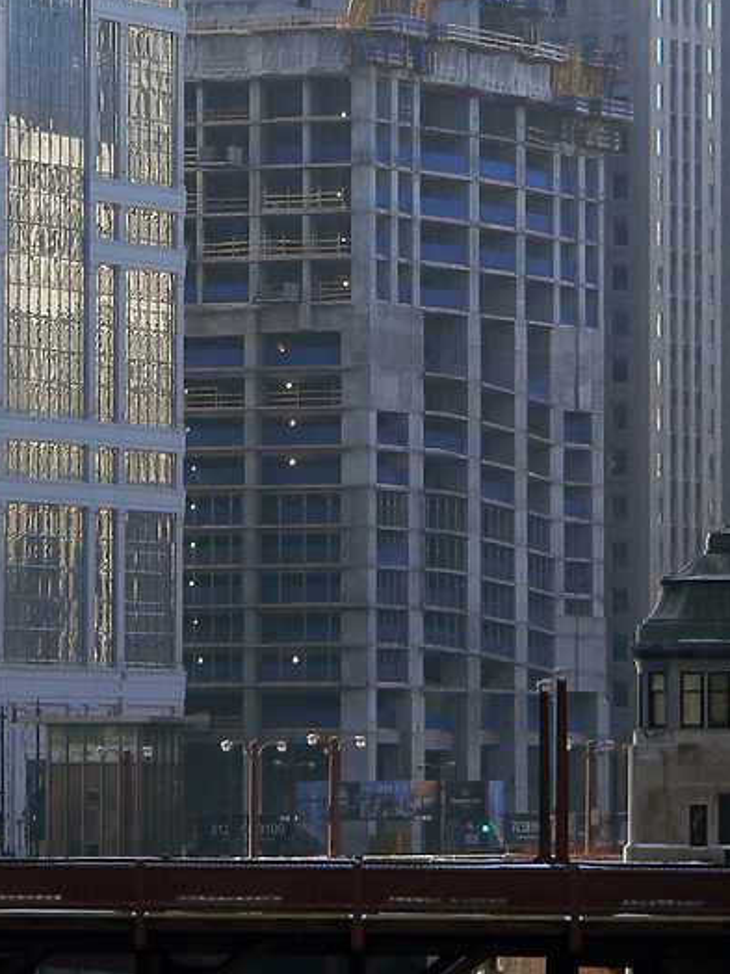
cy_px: 279
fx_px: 8407
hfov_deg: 5.0
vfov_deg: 6.6
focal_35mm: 299
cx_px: 369
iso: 80
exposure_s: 1/250
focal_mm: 28.9
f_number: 4.6
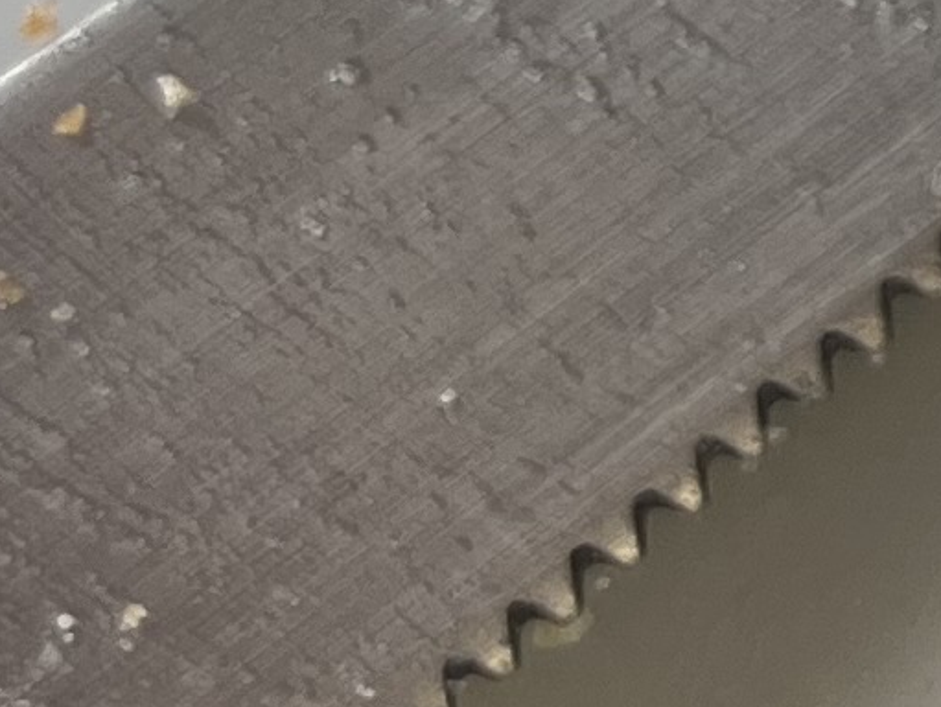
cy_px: -939
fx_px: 5577
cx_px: 2495
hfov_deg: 8.5
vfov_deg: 6.9
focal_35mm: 205
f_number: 1.6
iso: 32
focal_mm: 5.1
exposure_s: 1/146
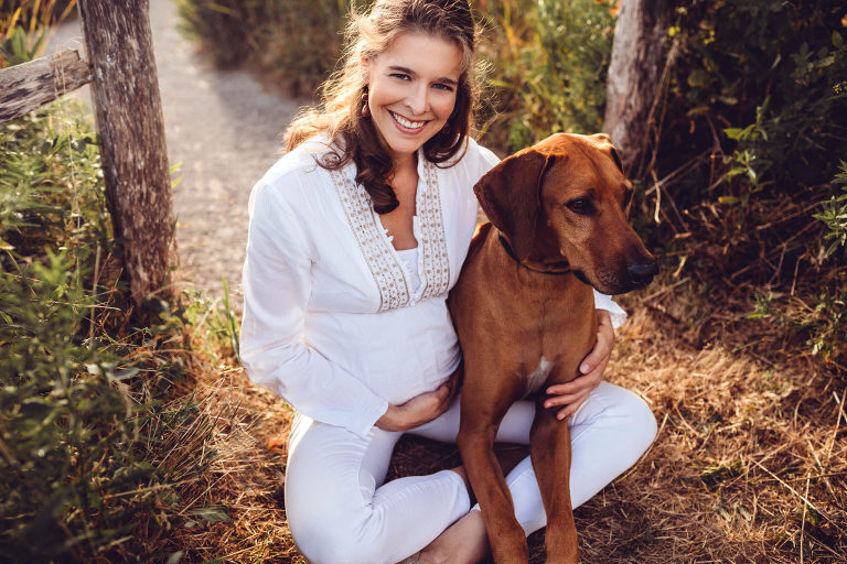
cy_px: 282
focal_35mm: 35
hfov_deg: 54.4
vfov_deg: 37.9
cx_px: 424
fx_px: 823
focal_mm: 35
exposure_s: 1/400
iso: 100
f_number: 2.8
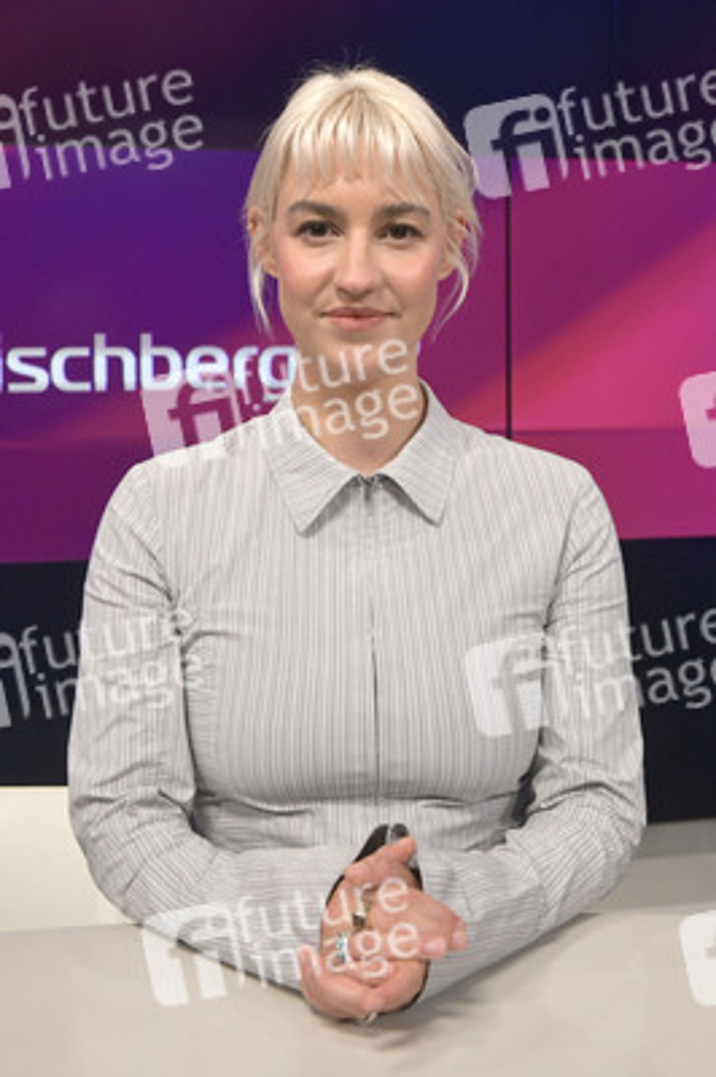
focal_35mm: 42
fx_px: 1255
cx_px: 358
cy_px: 538
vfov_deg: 46.4
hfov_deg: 31.8
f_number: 7.1
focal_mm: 42
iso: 2000
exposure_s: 1/200
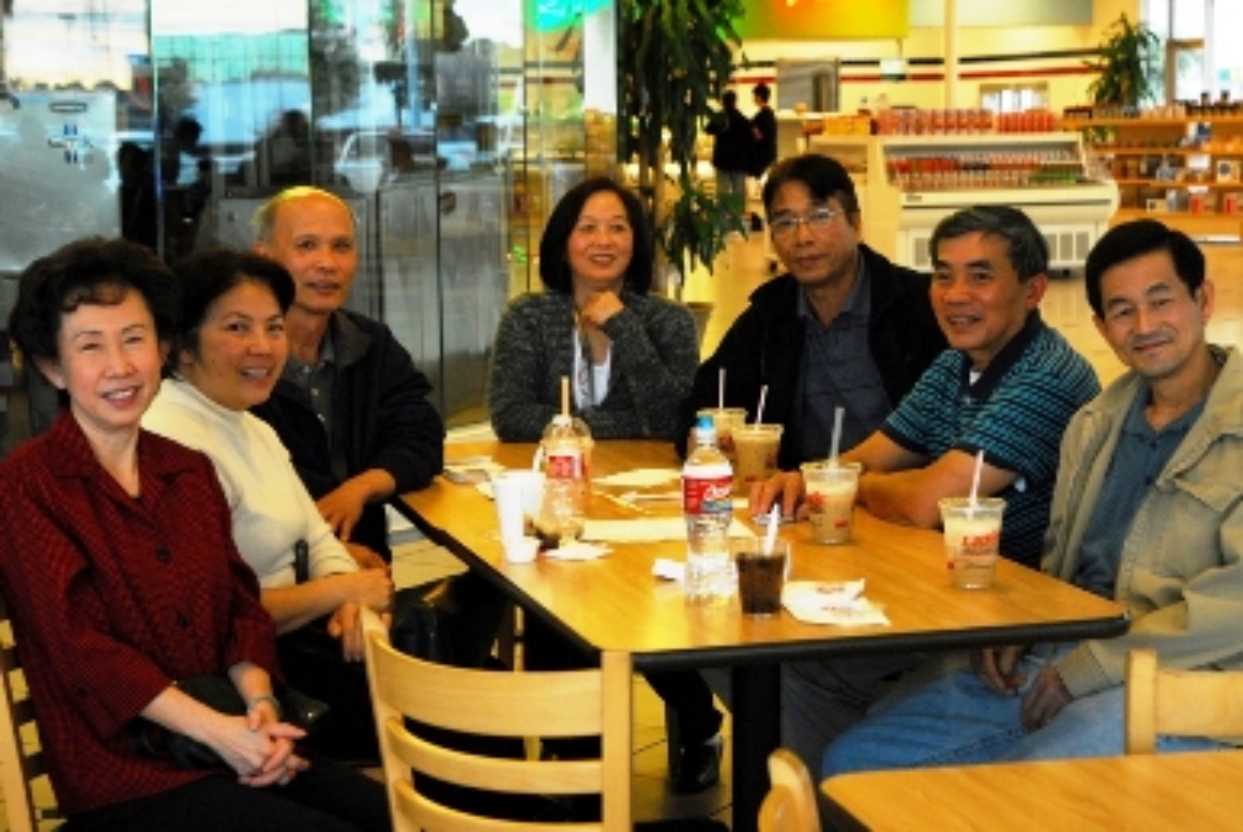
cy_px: 416
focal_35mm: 72
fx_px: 2489
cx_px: 622
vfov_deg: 19.0
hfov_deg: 28.0
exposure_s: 1/50
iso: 1000
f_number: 5
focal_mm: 48
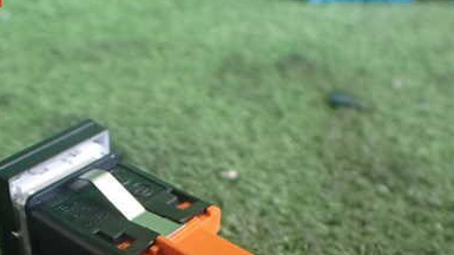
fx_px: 614
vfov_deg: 22.6
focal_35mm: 51
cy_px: 250
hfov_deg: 40.0
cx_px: 142
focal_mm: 5.4
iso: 640
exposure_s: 1/125
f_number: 2.3
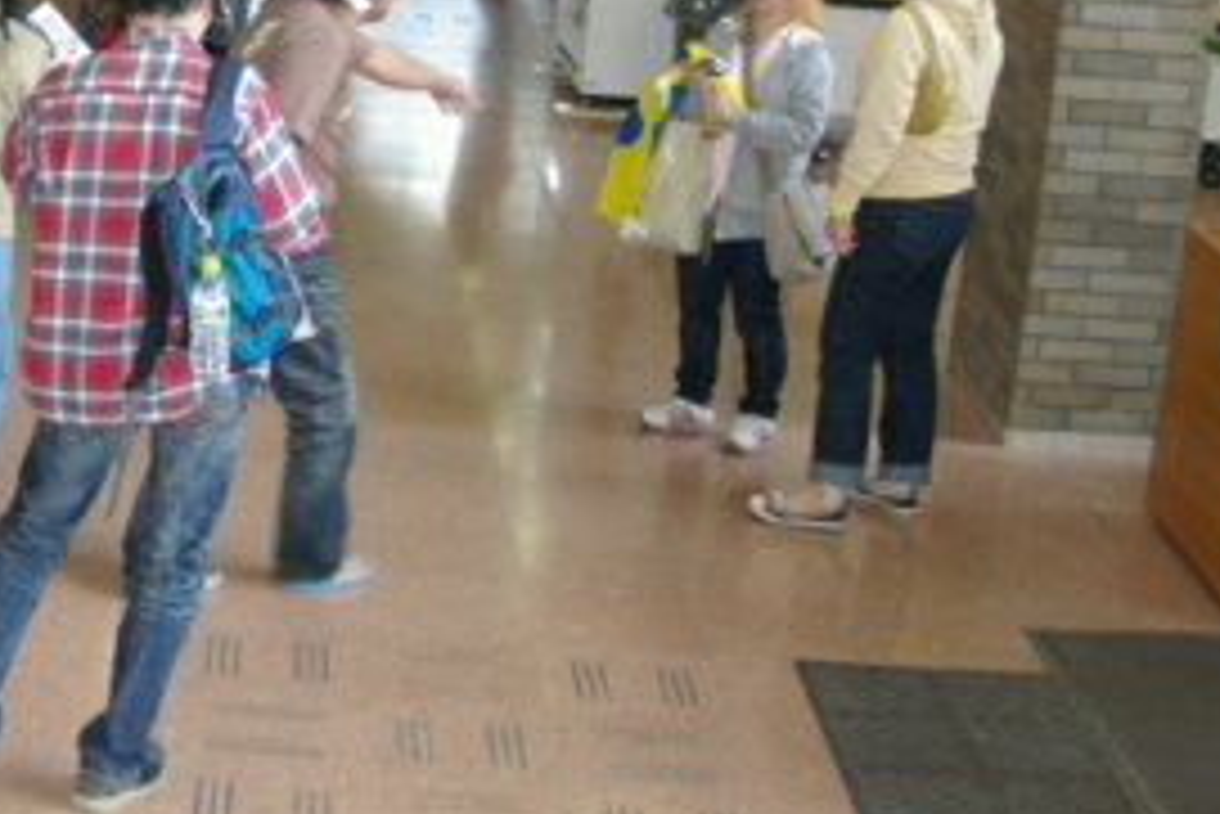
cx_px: -95
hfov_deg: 20.9
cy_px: -58
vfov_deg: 14.4
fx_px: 3153
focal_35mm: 93
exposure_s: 1/90
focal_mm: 28
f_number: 4.5
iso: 800
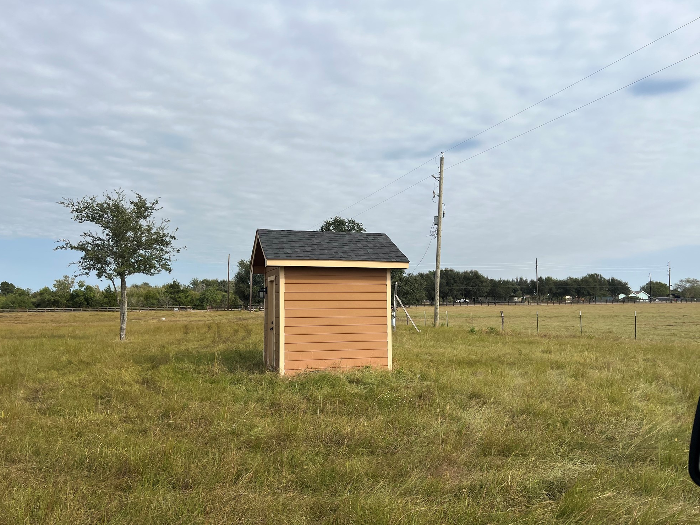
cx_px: 353
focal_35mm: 27
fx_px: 546
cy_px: 266
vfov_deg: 51.4
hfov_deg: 65.3
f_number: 1.5
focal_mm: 5.7
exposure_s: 1/5882
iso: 50
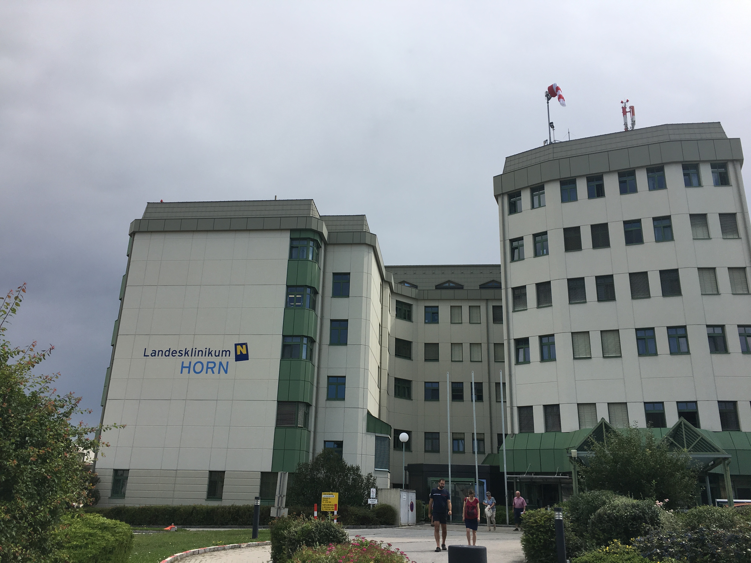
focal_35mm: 29
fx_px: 629
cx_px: 376
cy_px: 282
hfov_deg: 61.7
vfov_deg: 48.2
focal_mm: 4.15
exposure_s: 1/1374
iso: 25
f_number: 2.2
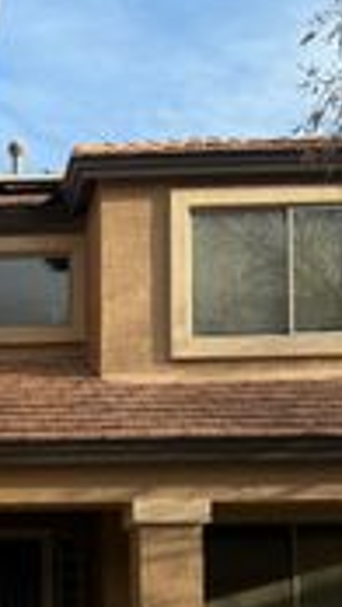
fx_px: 1208
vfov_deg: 26.9
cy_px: 588
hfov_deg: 15.3
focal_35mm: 75
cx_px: -115
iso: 80
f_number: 1.78
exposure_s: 1/1689
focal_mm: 6.76
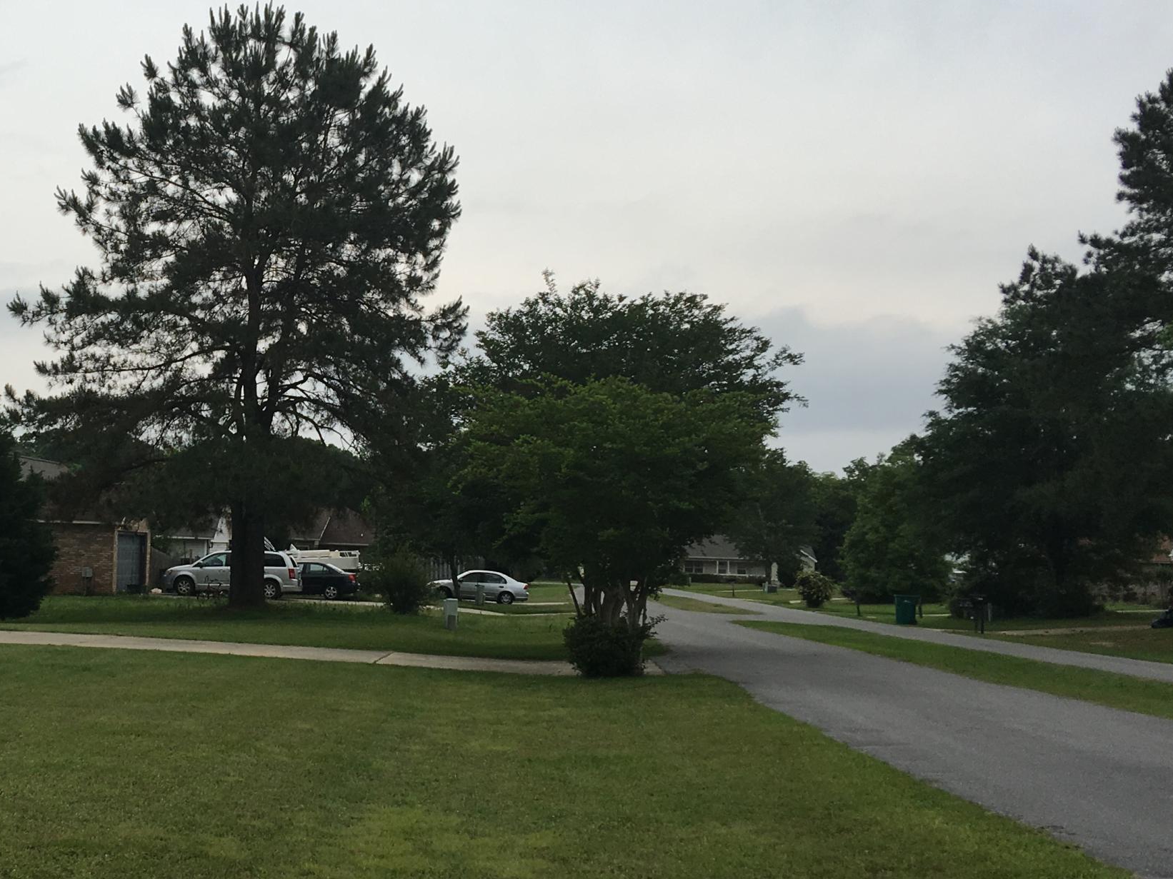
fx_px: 1796
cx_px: 186
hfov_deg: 34.7
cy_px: 415
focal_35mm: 53
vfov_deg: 27.5
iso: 25
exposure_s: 1/630
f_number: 2.2
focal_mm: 4.15
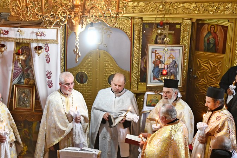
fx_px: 790
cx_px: 58
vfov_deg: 11.3
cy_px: 156
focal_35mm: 120
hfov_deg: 17.0
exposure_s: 1/50
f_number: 4.5
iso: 1600
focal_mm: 40
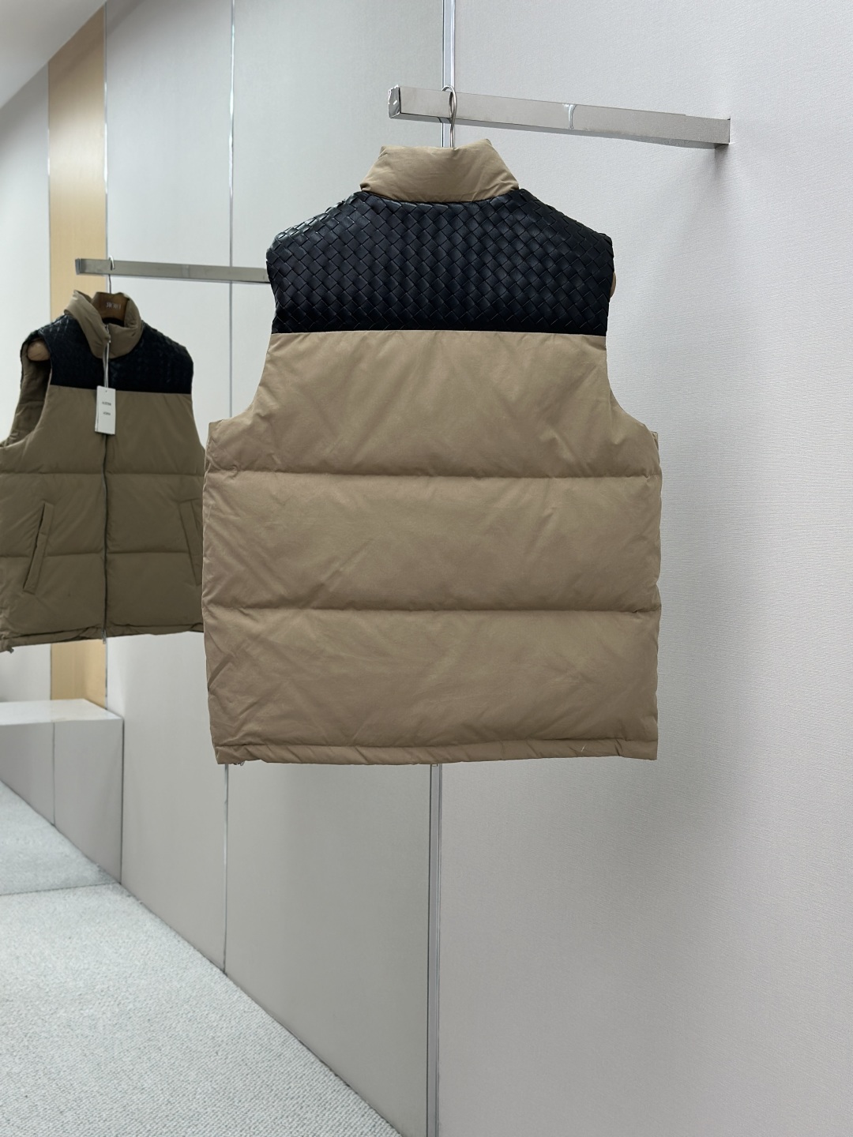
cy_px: 568
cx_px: 426
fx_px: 1577
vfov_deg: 39.7
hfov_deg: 30.3
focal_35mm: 48
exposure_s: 1/270
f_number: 1.78
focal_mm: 6.86
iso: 80
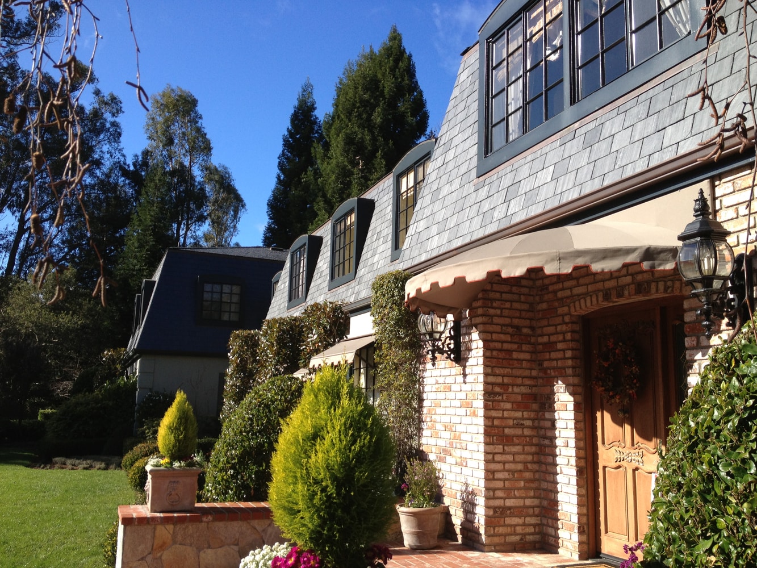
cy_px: 284
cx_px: 378
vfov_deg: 40.7
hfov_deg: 52.6
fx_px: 765
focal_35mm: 35
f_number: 2.4
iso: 50
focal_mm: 4.28
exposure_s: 1/876
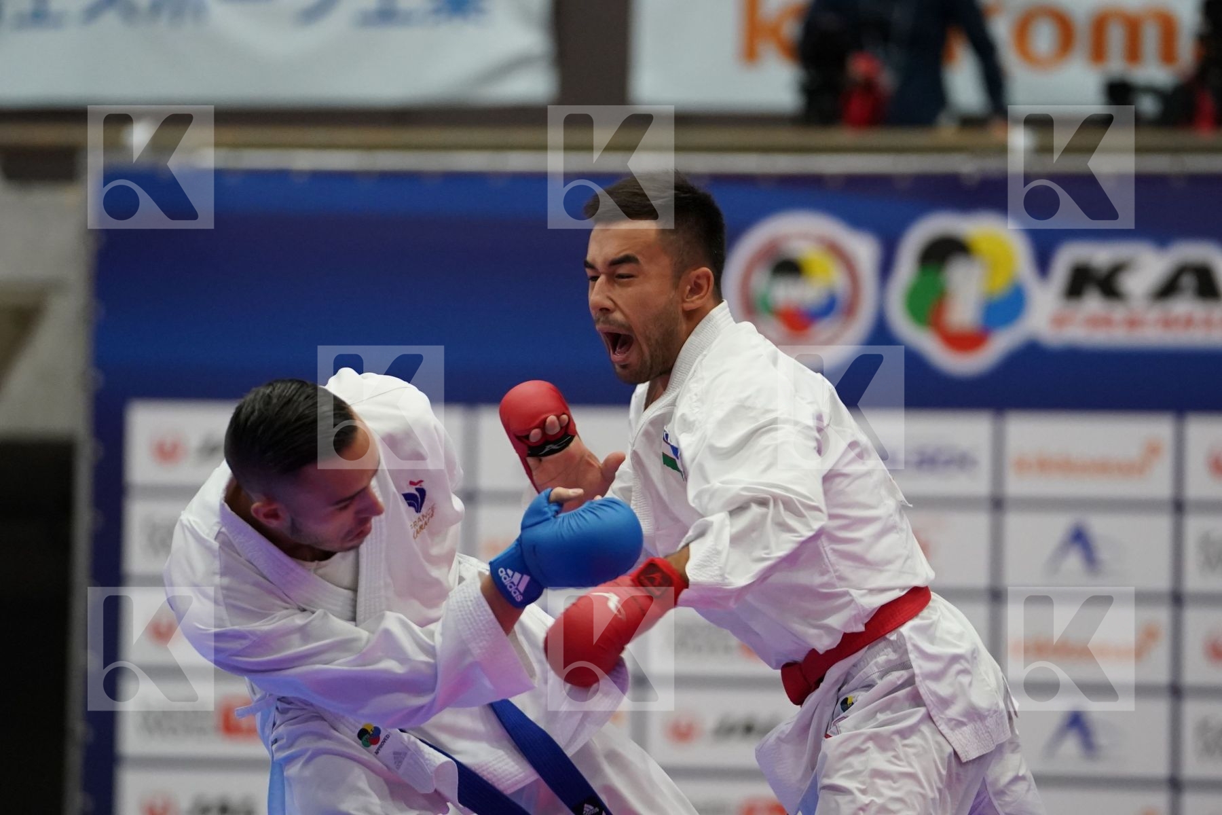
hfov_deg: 7.8
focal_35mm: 264
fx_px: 8961
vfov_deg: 5.2
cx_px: 611
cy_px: 408
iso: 3200
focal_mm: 176
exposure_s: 1/1000
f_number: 2.8
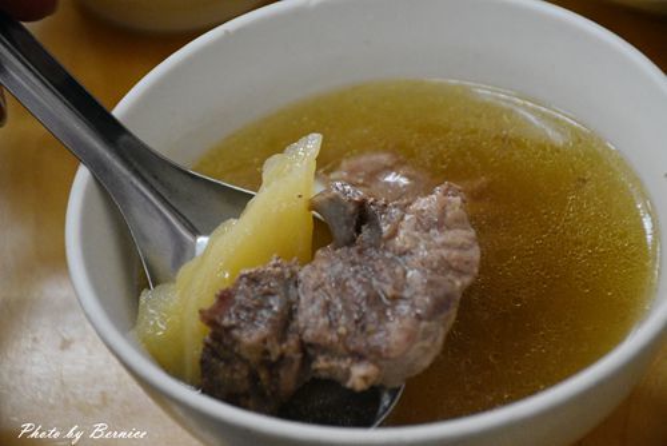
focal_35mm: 150
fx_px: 2781
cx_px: 334
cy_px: 223
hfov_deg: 13.7
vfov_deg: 9.2
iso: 3600
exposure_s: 1/160
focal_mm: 100
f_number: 5.6
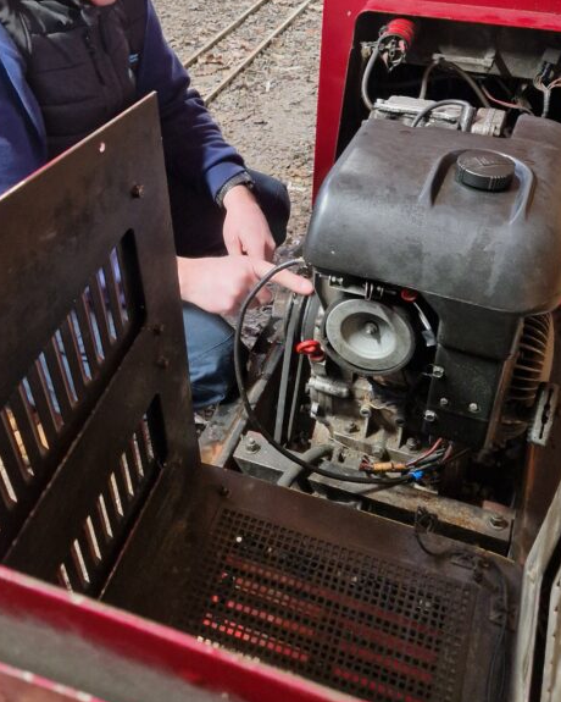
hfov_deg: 37.3
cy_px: 225
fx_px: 830
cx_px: 241
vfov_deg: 45.0
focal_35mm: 40
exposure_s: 1/50
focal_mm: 5.4
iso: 800
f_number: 1.8
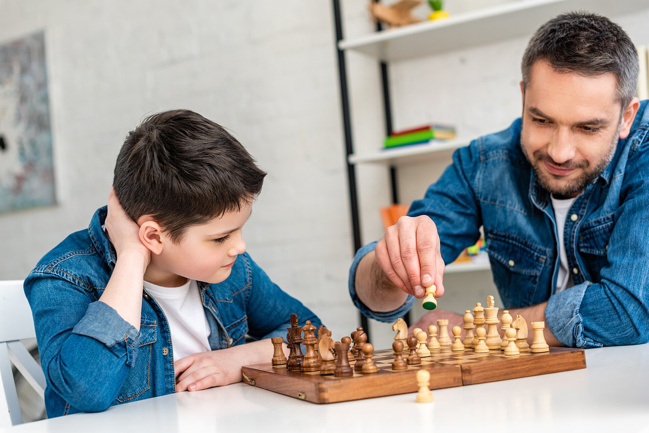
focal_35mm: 50
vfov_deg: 27.0
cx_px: 324
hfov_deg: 39.6
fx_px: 902
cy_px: 216
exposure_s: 1/200
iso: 250
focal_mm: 50
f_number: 3.5
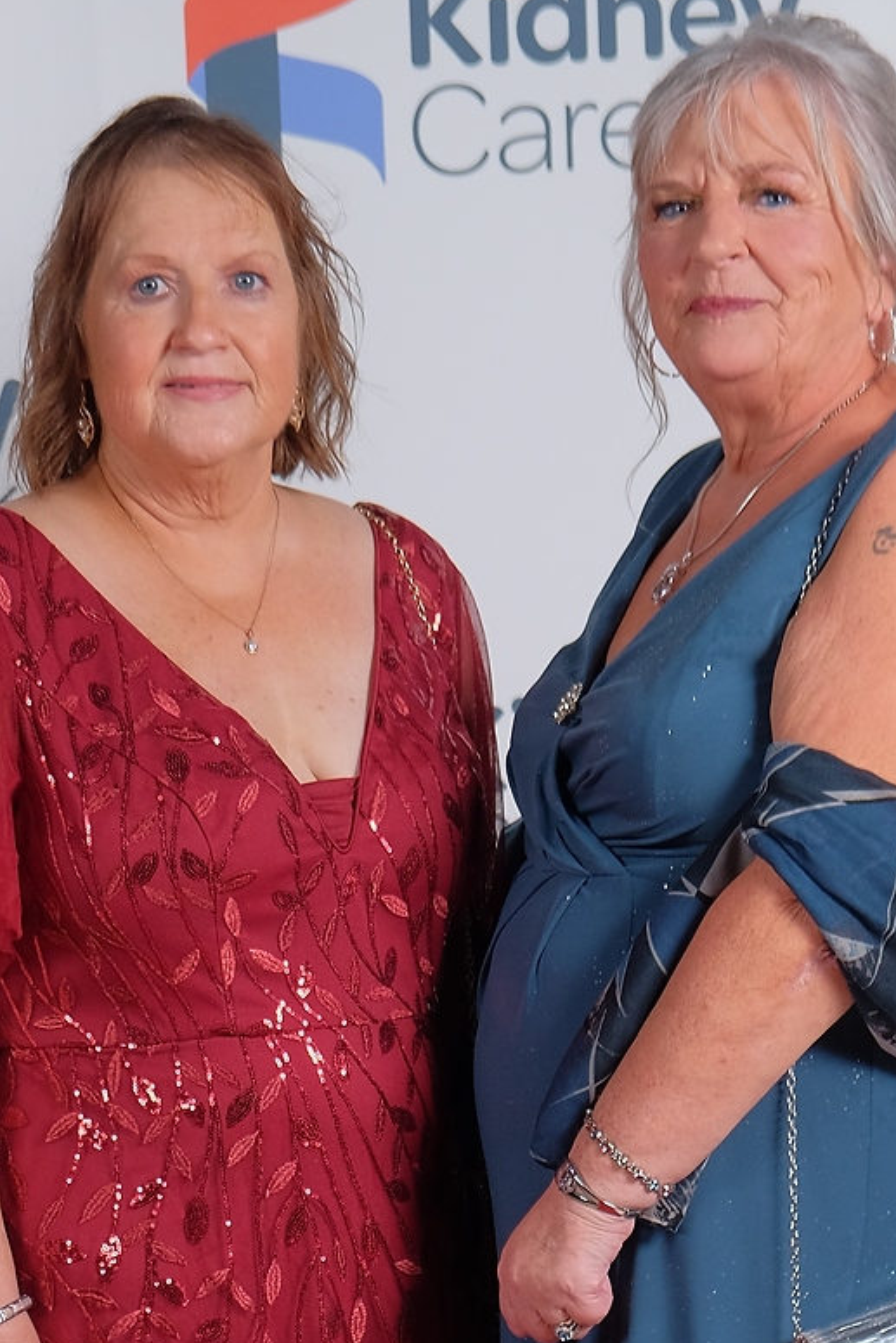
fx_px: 5112
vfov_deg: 14.6
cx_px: 416
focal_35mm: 137
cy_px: 1483
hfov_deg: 10.0
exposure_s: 1/180
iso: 400
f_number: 4
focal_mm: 39
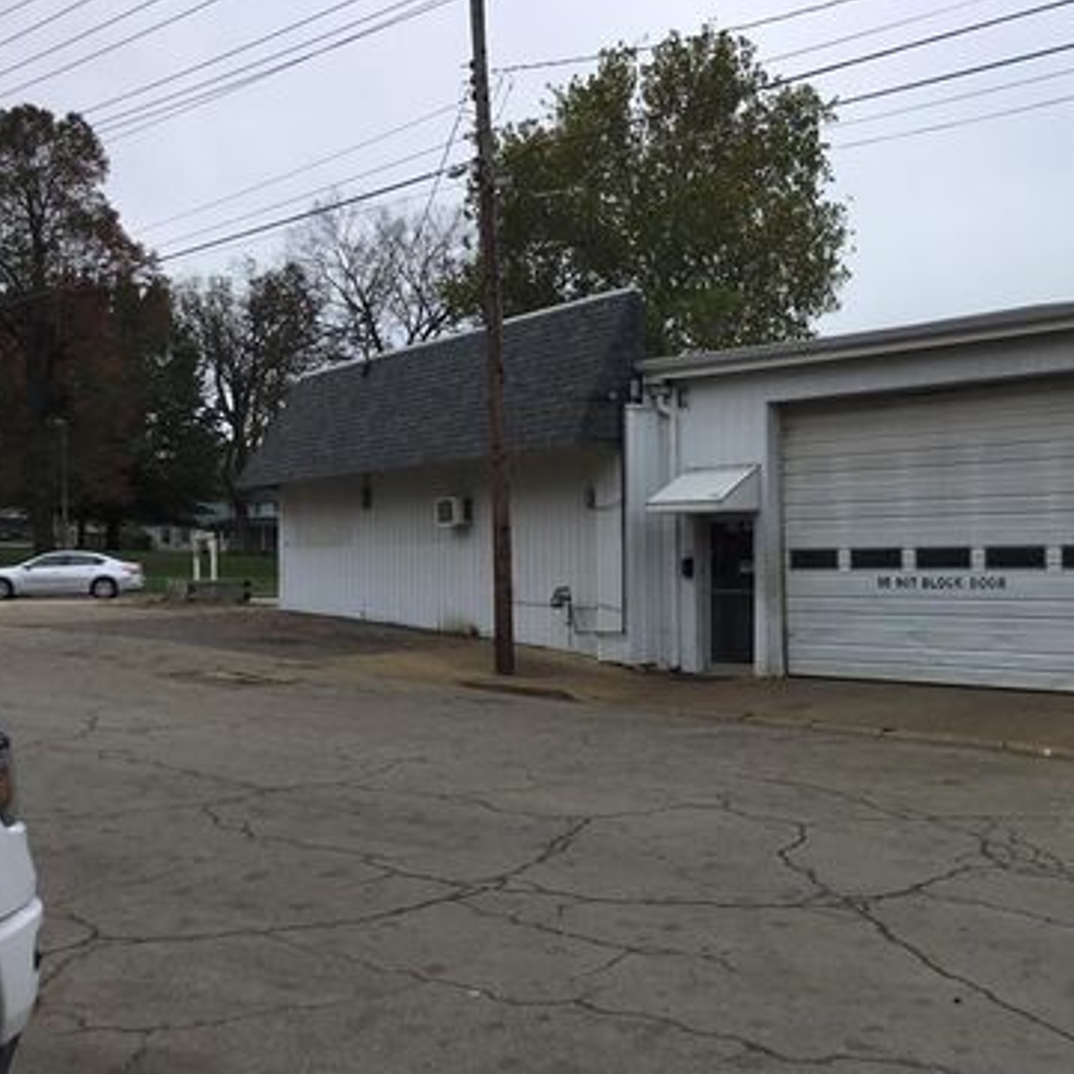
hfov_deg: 43.2
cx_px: 723
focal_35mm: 38
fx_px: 1334
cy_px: 537
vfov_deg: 43.9
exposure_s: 1/1359
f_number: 2.4
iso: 25
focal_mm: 3.3
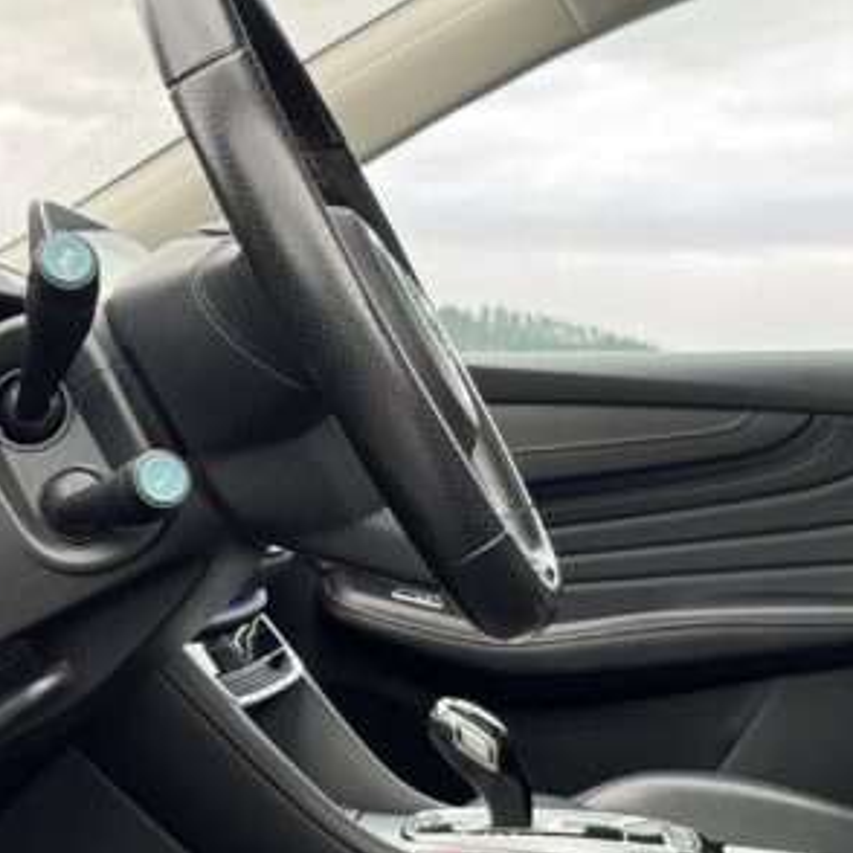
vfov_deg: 23.0
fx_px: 2063
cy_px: 693
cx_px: 554
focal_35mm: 74
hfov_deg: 23.3
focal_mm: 6.76
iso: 200
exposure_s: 1/121
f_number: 1.78
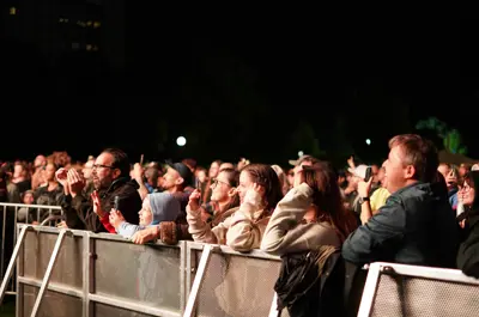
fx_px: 664
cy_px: 158
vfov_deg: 26.9
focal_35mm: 50
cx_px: 240
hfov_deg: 39.7
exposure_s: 1/160
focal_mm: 50
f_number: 2
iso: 2500
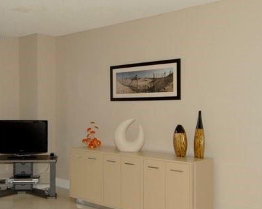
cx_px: 90
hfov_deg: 41.5
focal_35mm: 44
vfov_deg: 34.1
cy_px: 111
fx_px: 341
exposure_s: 1/200
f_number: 7.1
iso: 200
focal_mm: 12
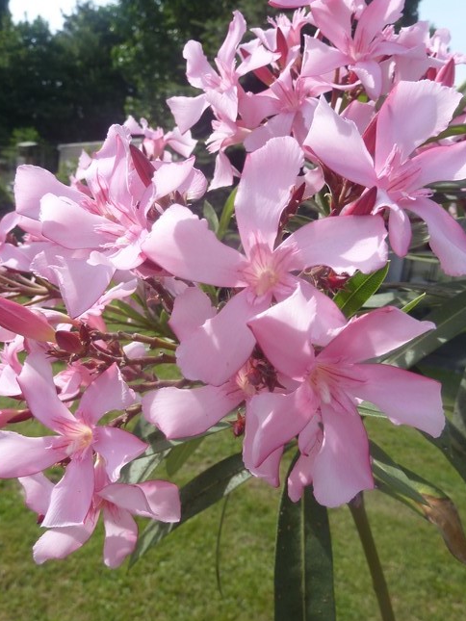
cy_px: 308
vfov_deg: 58.3
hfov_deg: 45.5
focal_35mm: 31
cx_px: 233
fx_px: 556
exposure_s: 1/400
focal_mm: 4.1
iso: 80
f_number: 4
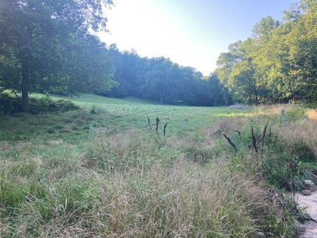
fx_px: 256
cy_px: 119
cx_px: 158
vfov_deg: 49.7
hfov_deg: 63.5
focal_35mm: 28
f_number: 1.8
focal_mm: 3.99
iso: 20
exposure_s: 1/218
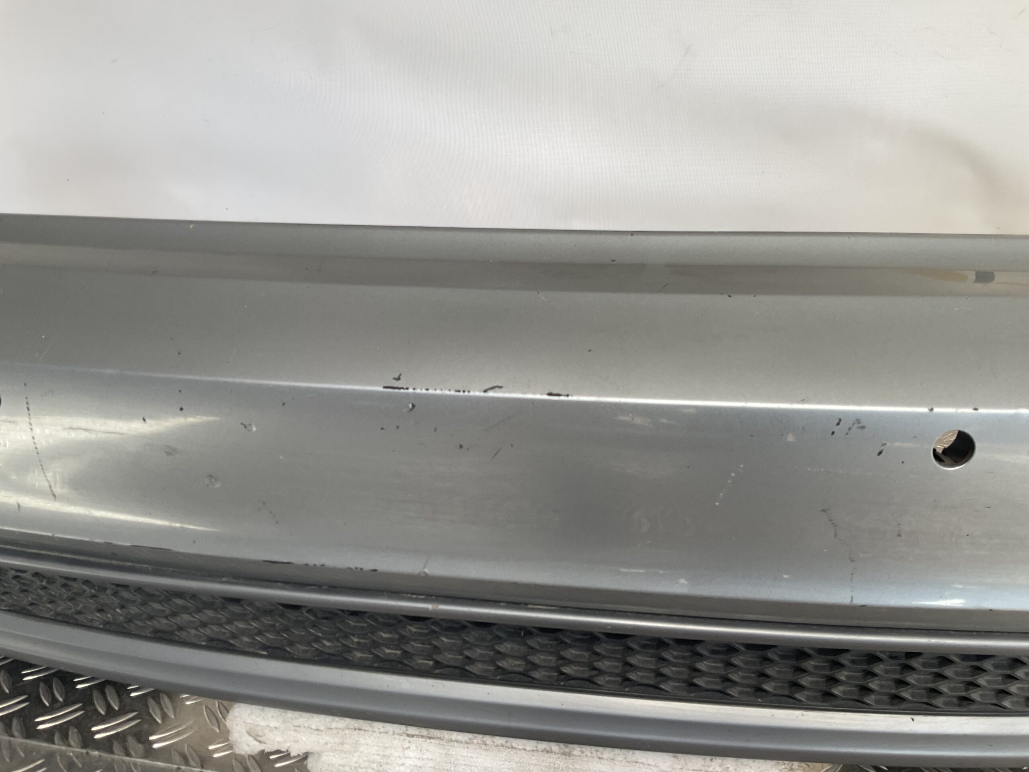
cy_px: 386
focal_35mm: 29
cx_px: 514
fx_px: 862
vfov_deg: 48.2
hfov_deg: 61.7
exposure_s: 1/144
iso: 16
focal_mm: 3
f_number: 1.8
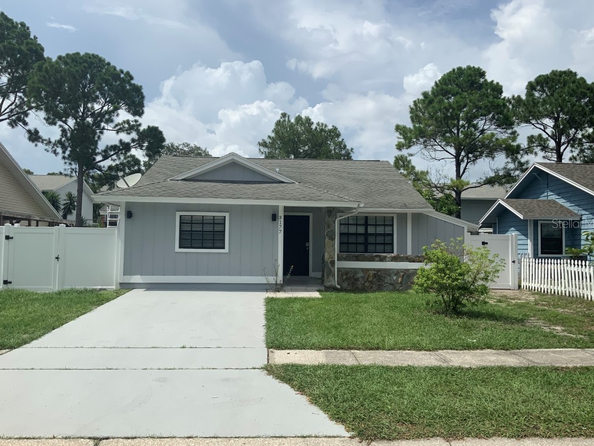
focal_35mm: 30
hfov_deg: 60.0
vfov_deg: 46.8
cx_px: 301
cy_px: 223
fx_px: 515
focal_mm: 3
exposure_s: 1/4065
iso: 20
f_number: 1.8
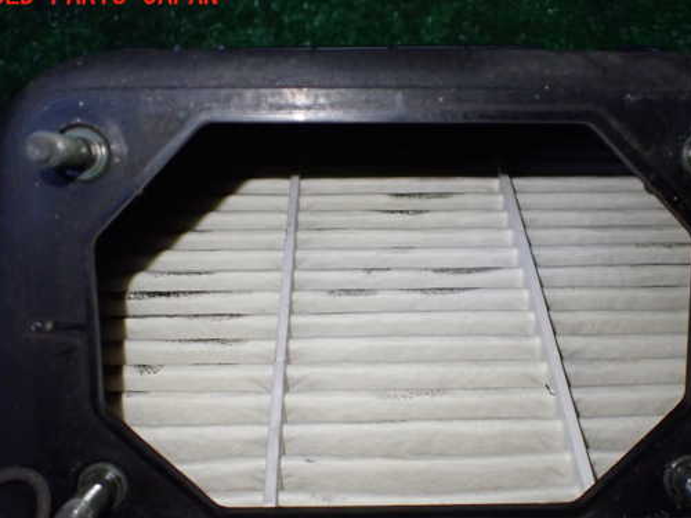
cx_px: 381
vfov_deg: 39.6
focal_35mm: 36
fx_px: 719
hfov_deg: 51.3
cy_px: 289
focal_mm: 5.4
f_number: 2.3
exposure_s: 1/125
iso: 640
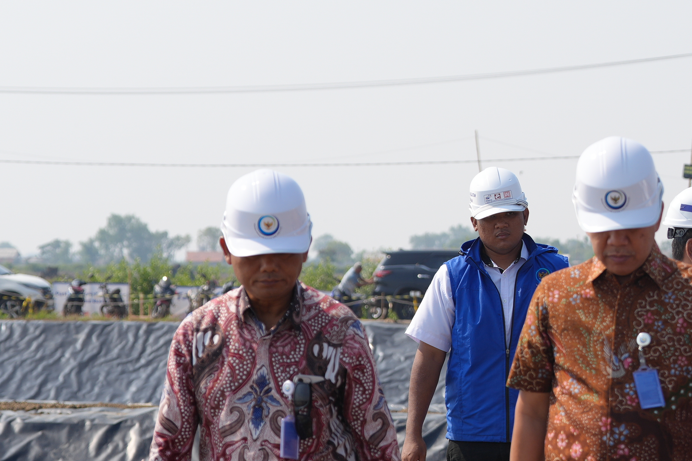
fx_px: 3498
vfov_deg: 7.5
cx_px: 704
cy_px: 289
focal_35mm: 182
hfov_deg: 11.2
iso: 100
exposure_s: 1/800
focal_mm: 70
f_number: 4.5
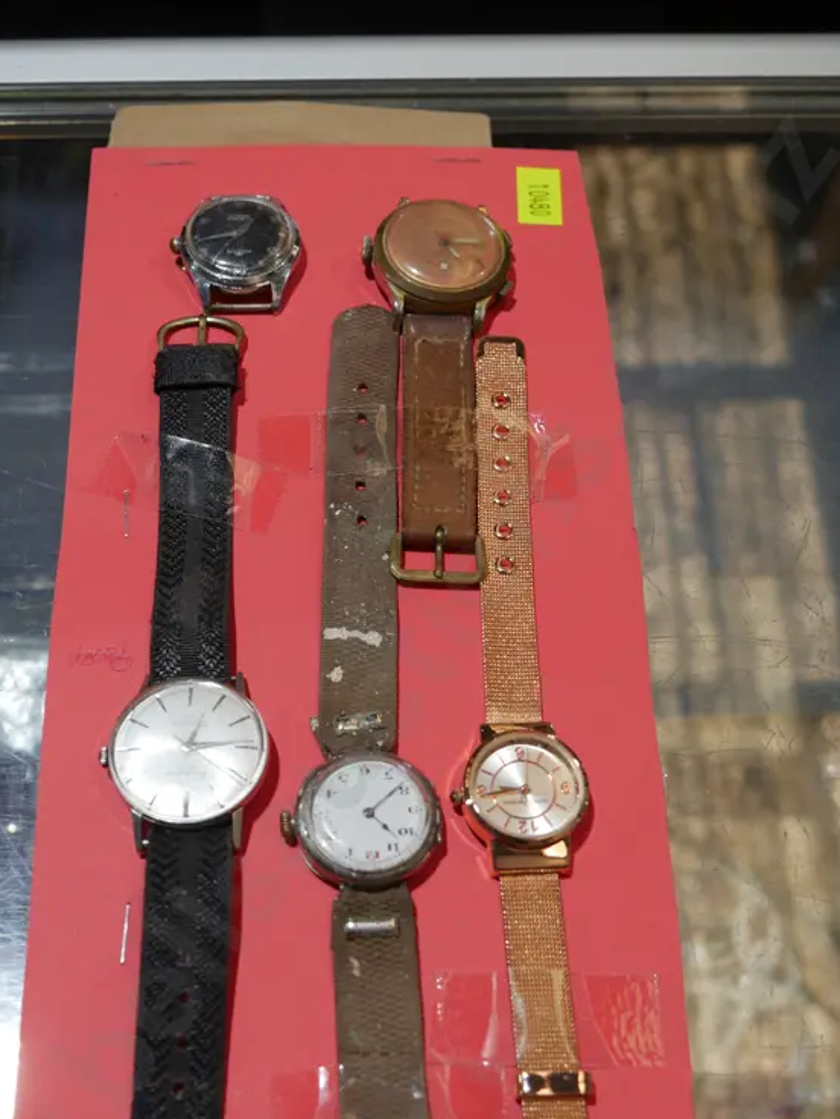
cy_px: 758
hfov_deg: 36.7
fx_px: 1261
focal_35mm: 39
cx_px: 346
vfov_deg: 47.0
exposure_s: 1/125
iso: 200
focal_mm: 14
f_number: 4
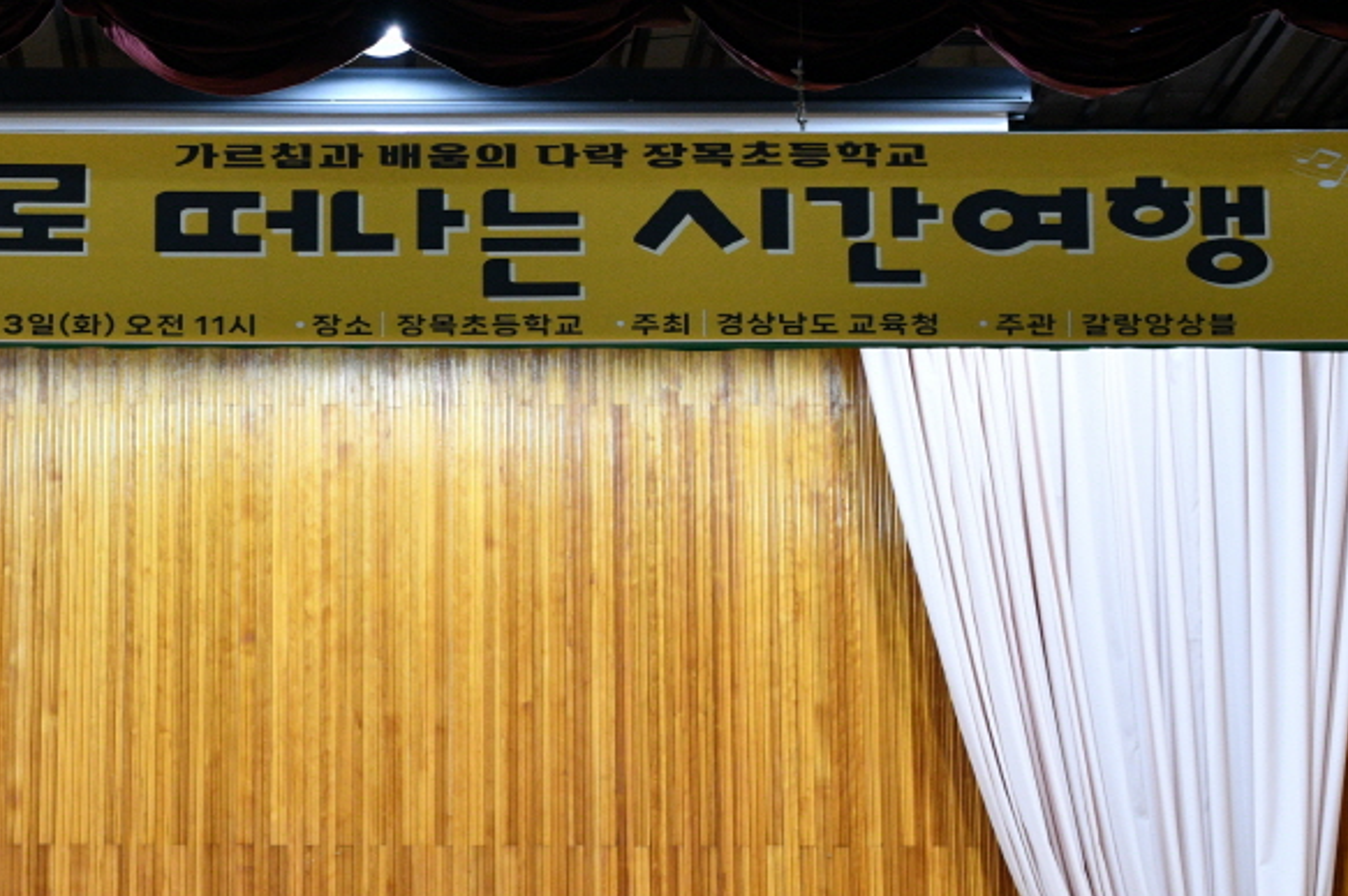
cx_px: 310
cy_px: 764
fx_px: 3592
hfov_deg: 21.0
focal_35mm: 96
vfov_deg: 14.1
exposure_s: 1/400
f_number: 2.8
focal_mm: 40
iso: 1600
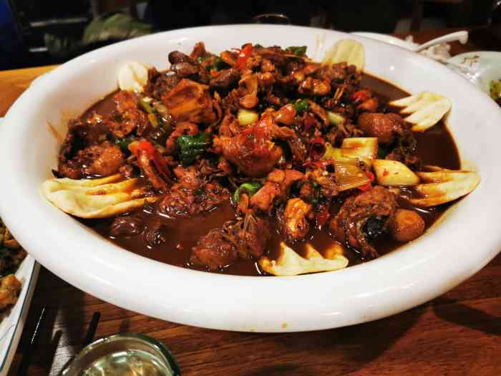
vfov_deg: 51.4
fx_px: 391
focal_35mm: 27
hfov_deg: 65.3
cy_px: 188
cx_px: 250
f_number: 1.6
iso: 200
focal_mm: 5.56
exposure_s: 1/50
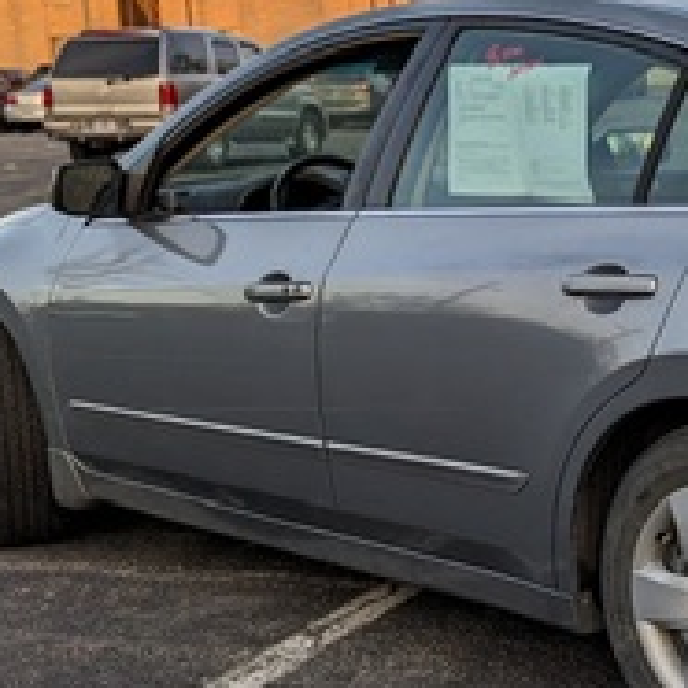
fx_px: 1844
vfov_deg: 21.1
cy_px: 348
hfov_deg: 20.3
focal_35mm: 82
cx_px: 725
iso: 62
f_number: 1.73
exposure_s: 1/443
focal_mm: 4.38
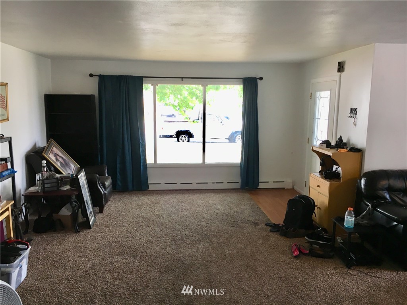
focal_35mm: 29
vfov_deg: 48.2
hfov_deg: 61.7
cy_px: 152
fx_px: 341
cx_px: 204
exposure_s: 1/30
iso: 50
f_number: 2.2
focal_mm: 4.15
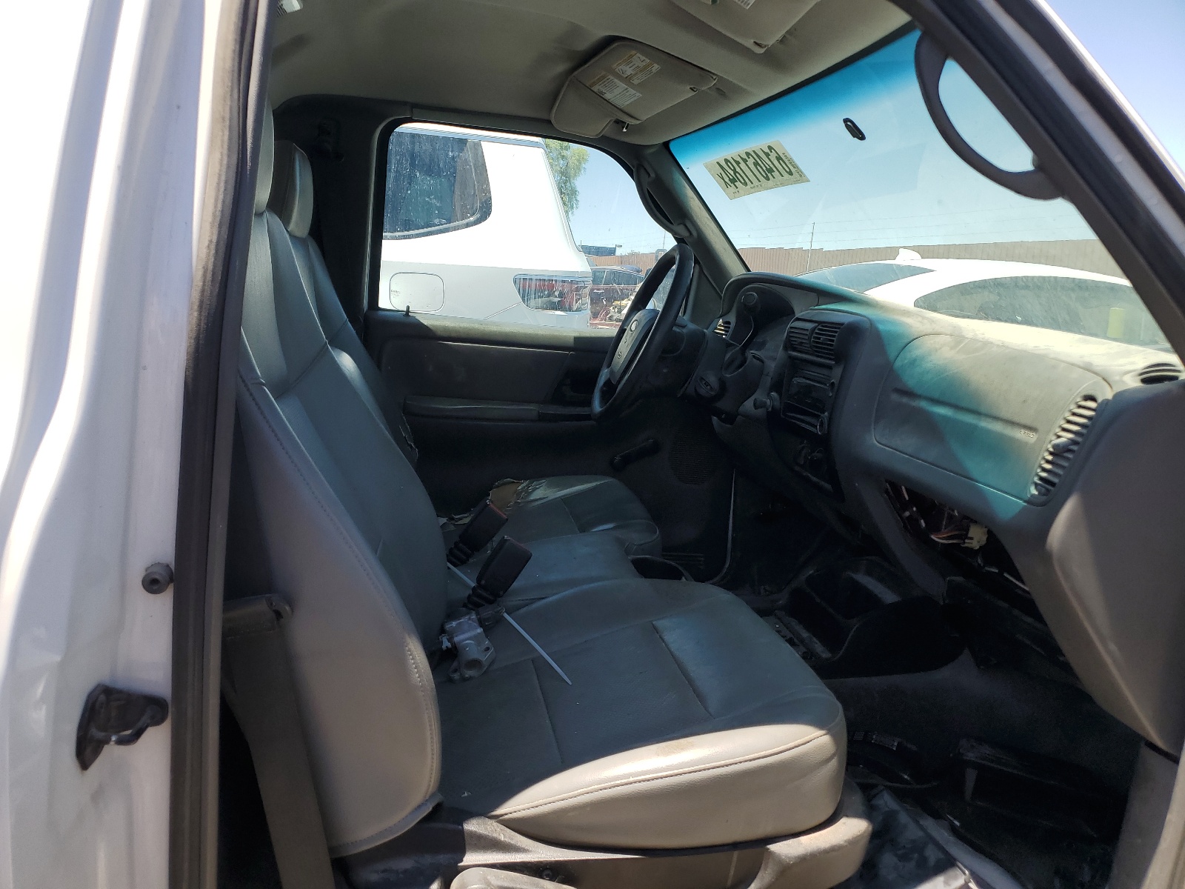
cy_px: 444
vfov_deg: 53.1
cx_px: 592
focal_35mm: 26
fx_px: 890
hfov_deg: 67.3
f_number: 1.5
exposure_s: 1/1429
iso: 50
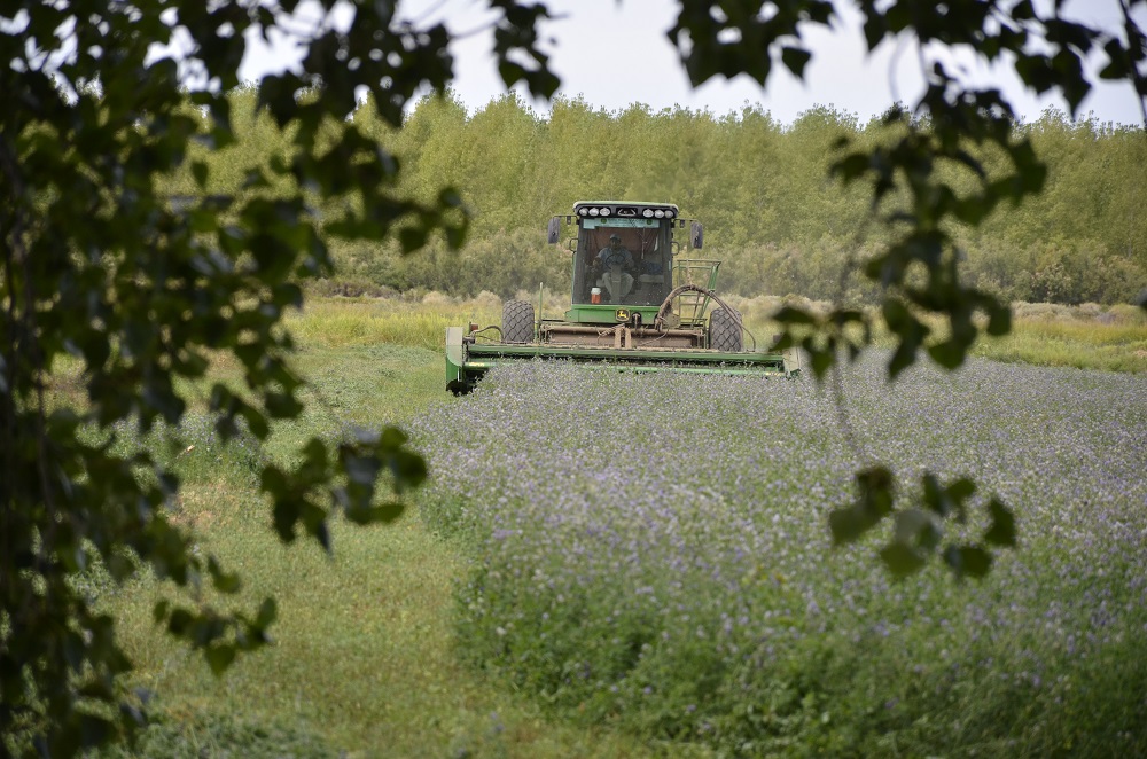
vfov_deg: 6.5
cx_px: 574
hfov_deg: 9.8
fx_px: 6676
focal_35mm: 210
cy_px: 380
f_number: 5.6
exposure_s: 1/1000
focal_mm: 140
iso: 400
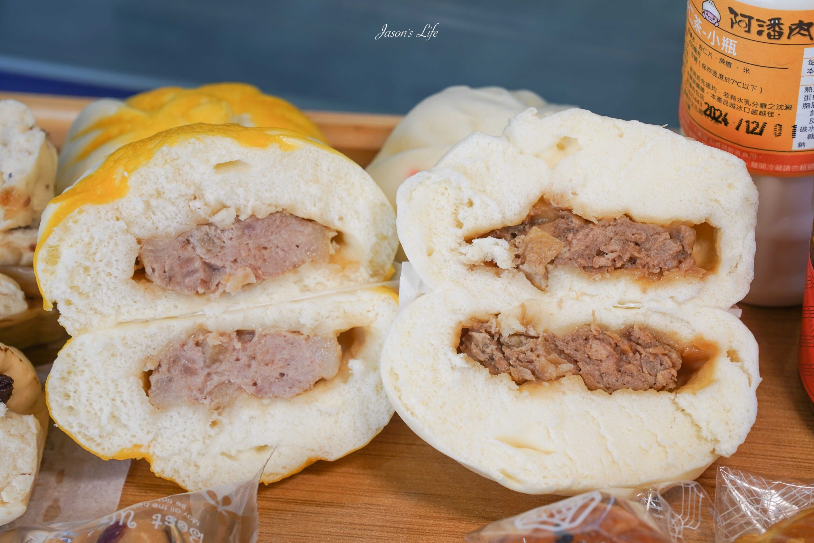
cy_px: 272
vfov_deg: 19.5
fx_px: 1583
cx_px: 407
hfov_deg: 28.8
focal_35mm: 70
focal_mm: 70
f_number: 8
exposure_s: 1/80
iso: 320
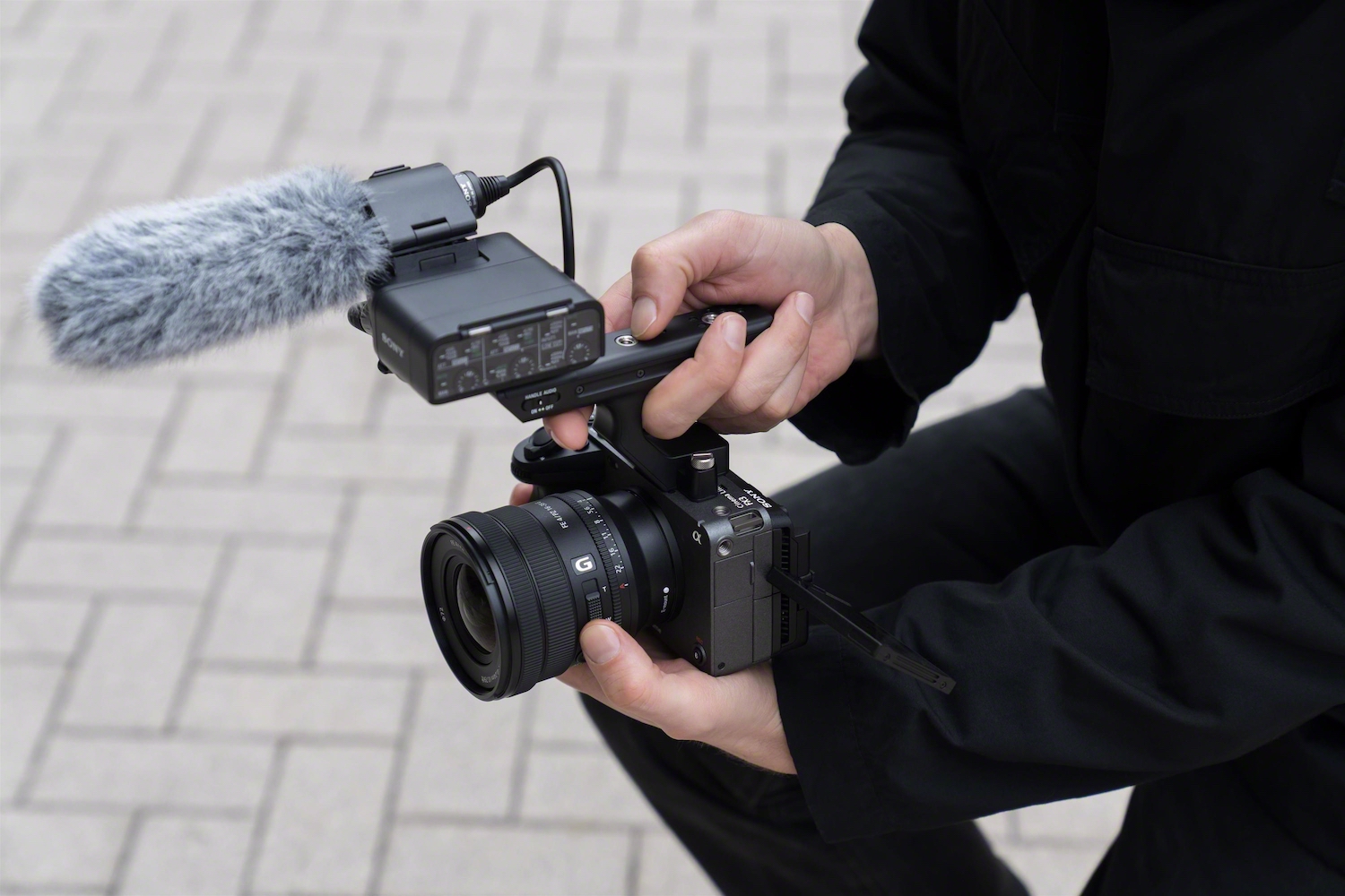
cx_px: 672
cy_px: 448
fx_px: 2615
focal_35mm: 70
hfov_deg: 28.8
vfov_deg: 19.5
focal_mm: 70
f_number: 4
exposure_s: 1/250
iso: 400
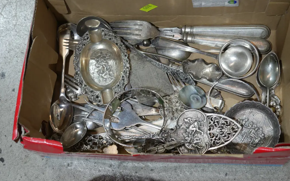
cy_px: 74
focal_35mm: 64
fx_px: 506
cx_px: 145
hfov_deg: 32.0
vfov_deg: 20.3
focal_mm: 30
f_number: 5.4
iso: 400
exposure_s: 1/60
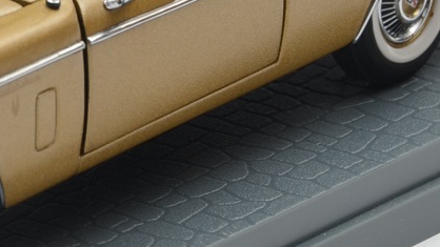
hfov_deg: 5.3
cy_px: -52
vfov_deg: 3.0
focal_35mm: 409
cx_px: 32
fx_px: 4767
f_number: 10
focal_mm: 85
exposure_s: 1/60
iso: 320
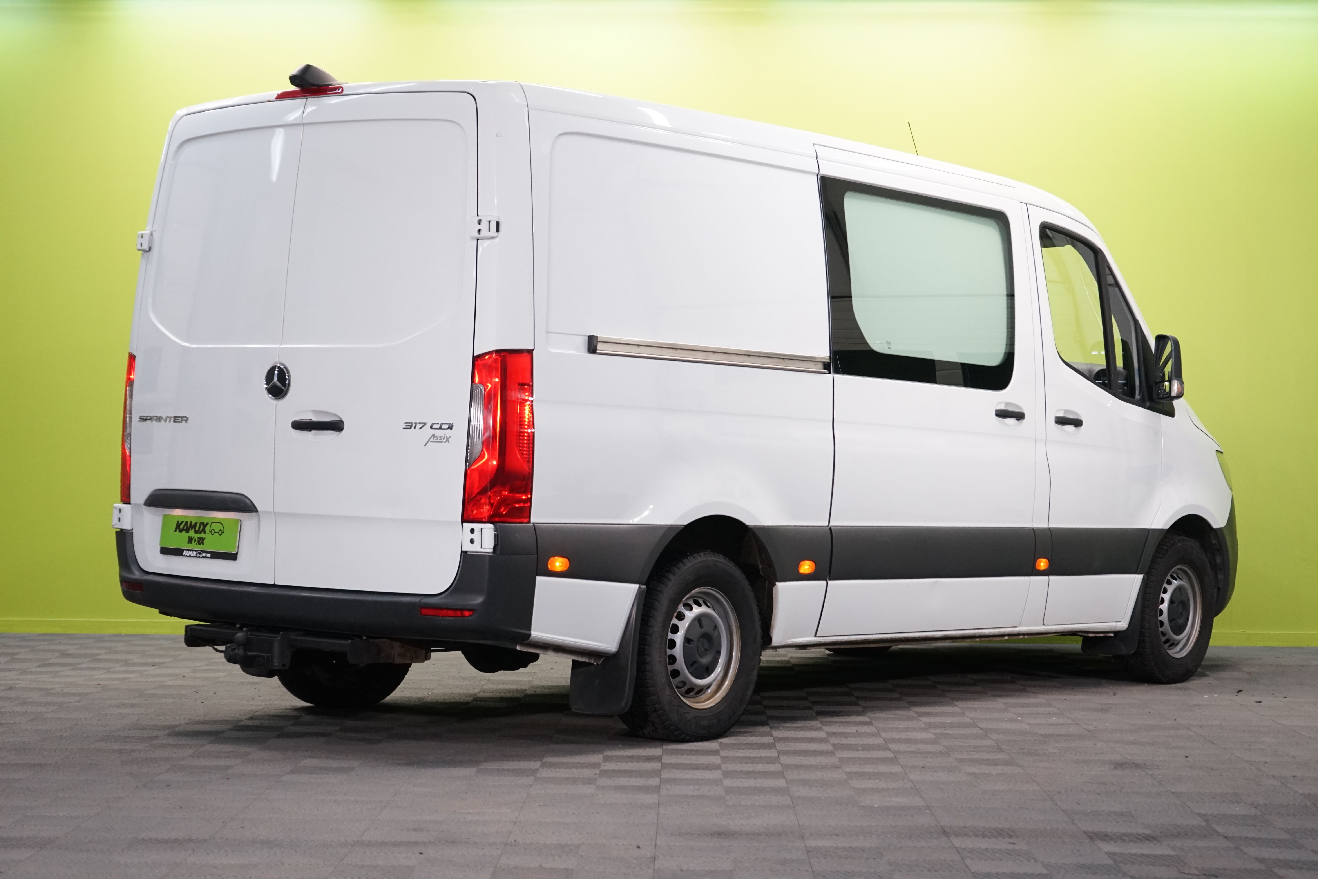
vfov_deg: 19.5
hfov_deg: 28.8
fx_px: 2563
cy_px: 440
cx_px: 659
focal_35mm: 70
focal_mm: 70
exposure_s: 1/125
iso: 2000
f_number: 5.6
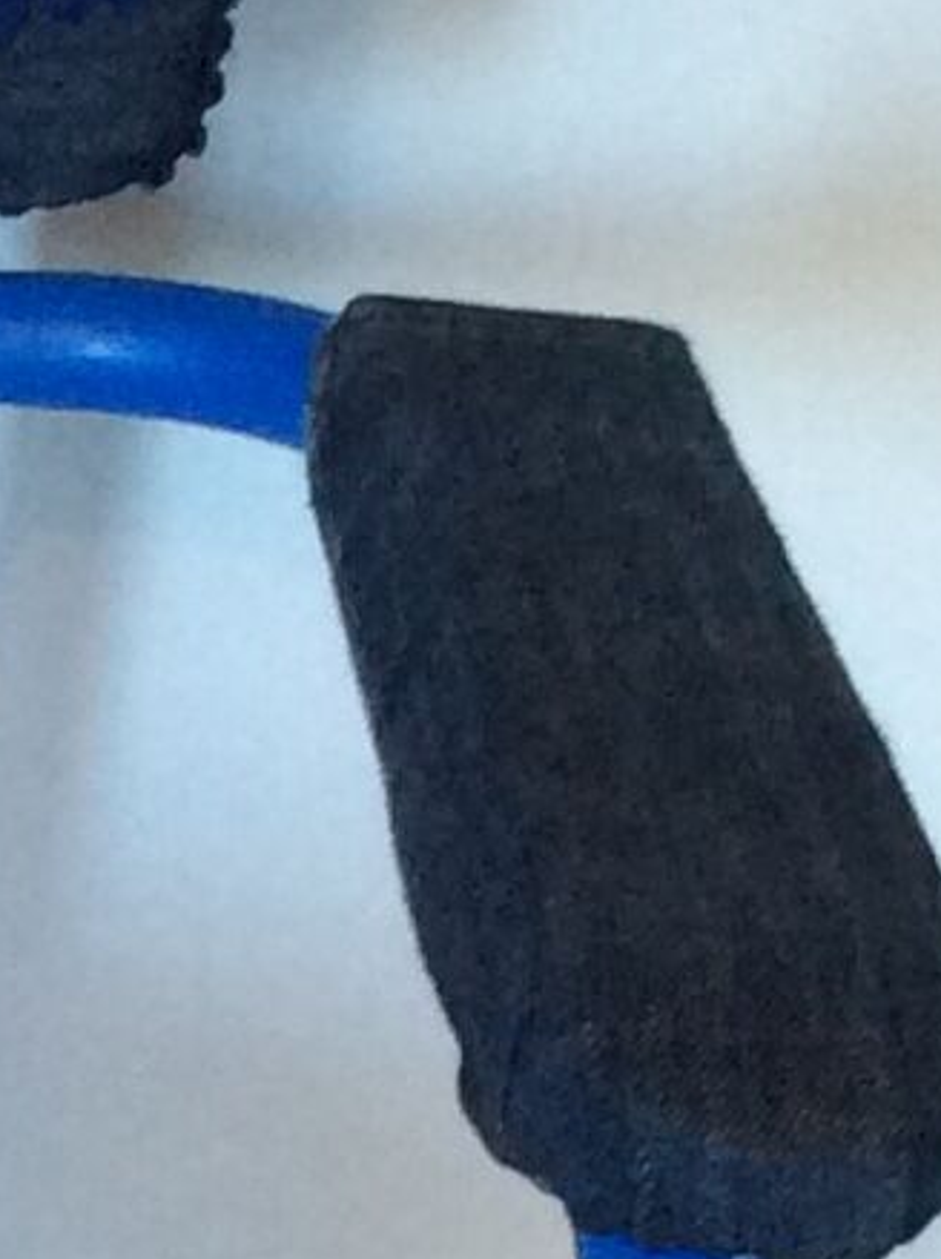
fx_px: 6867
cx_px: -1199
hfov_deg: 7.4
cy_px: 1454
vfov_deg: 10.3
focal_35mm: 189
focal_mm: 3.3
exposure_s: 1/25
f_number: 2.4
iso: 64
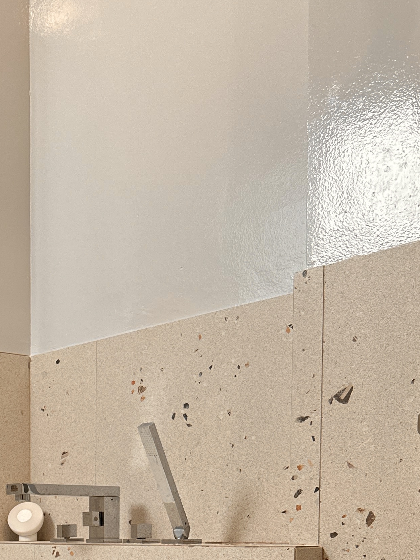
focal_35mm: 58
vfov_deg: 30.6
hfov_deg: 24.0
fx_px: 938
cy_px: 572
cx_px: -12
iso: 320
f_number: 1.78
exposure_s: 1/60
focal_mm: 6.86
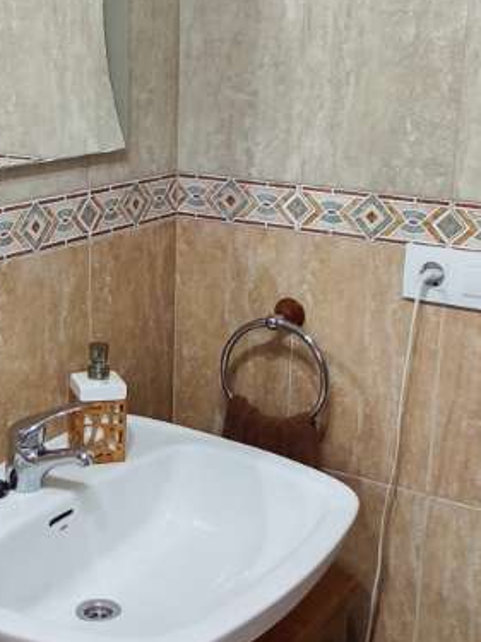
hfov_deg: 24.3
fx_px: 1112
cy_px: 315
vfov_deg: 32.2
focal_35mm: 60
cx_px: 170
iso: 100
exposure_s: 1/50
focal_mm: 1.91
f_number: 2.2
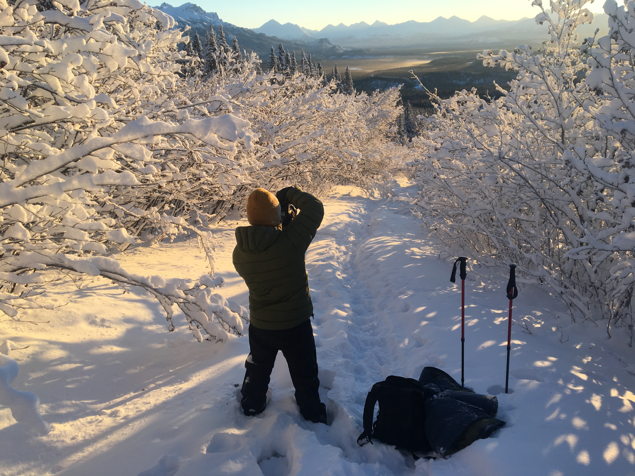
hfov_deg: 61.7
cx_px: 318
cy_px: 238
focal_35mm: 29
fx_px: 532
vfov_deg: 48.2
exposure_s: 1/630
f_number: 2.2
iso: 25
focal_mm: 4.15
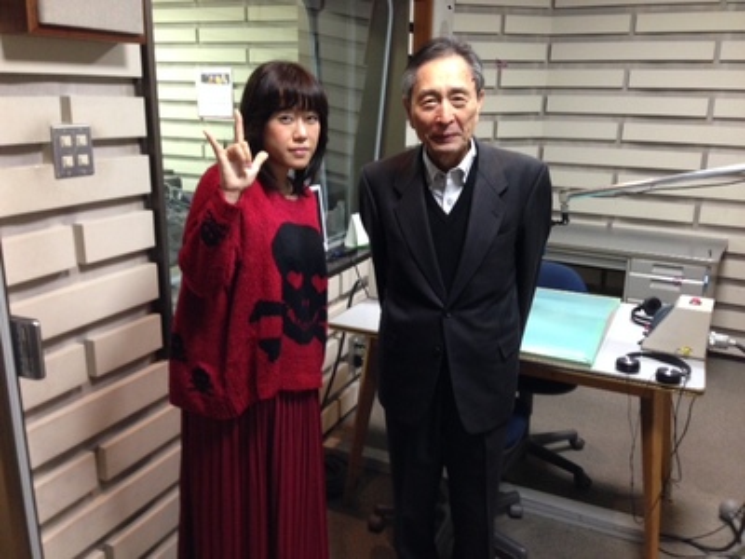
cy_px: 280
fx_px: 710
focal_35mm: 33
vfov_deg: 42.9
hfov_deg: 55.4
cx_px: 372
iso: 200
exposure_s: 1/20
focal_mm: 4.12
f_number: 2.4
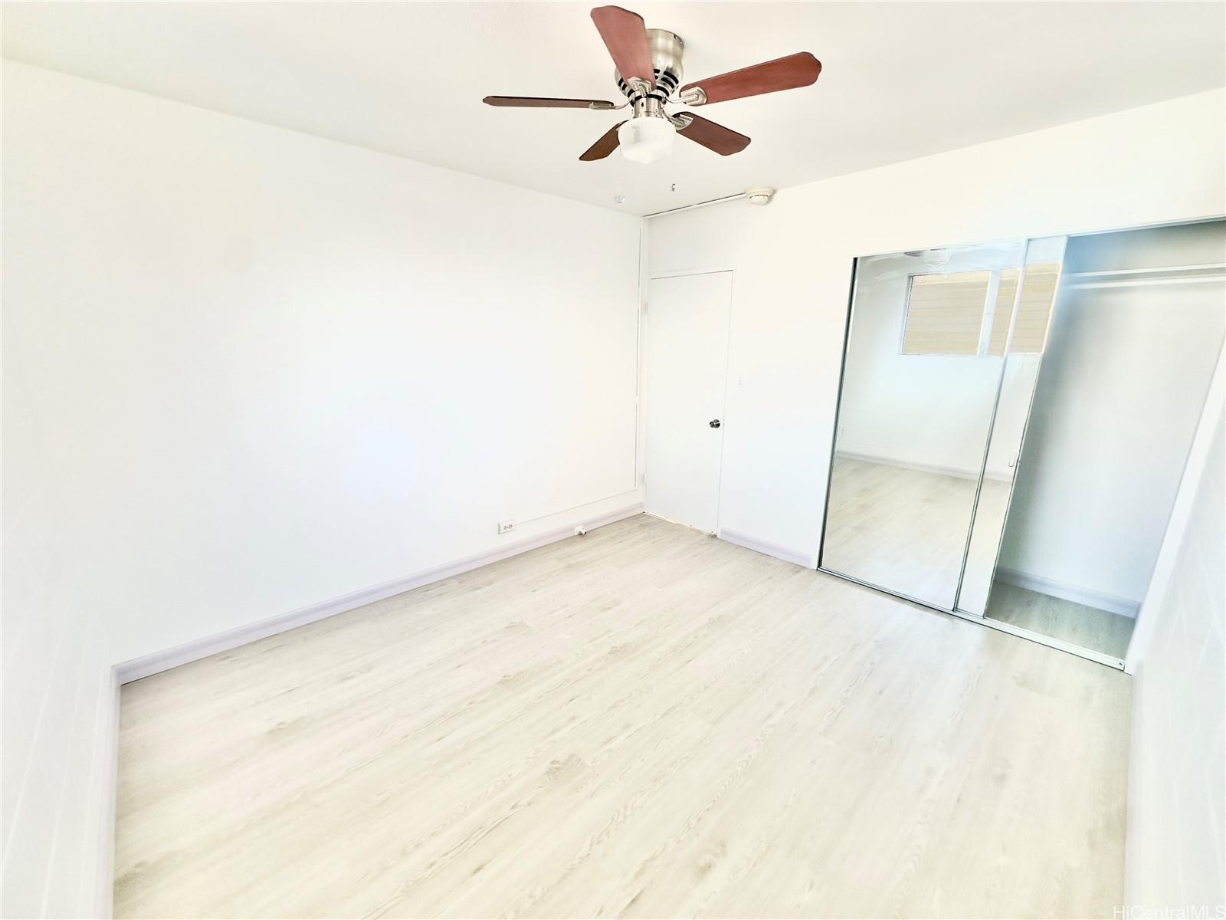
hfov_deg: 102.1
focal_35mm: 14
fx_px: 496
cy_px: 460
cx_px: 613
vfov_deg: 85.7
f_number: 2.2
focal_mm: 2.22
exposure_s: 1/99
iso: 80
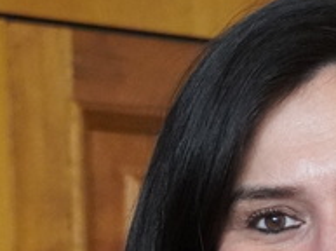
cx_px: 362
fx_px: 2228
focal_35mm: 230
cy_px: 487
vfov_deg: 6.3
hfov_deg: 8.6
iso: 5000
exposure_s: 1/160
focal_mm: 30
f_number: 4.5
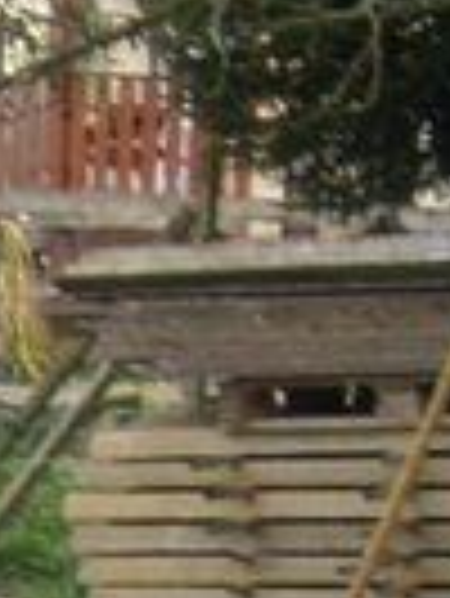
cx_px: -837
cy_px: 890
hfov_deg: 6.1
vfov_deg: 8.5
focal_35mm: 228
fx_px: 3946
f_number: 3.5
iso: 64
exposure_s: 1/39.5
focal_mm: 6.4
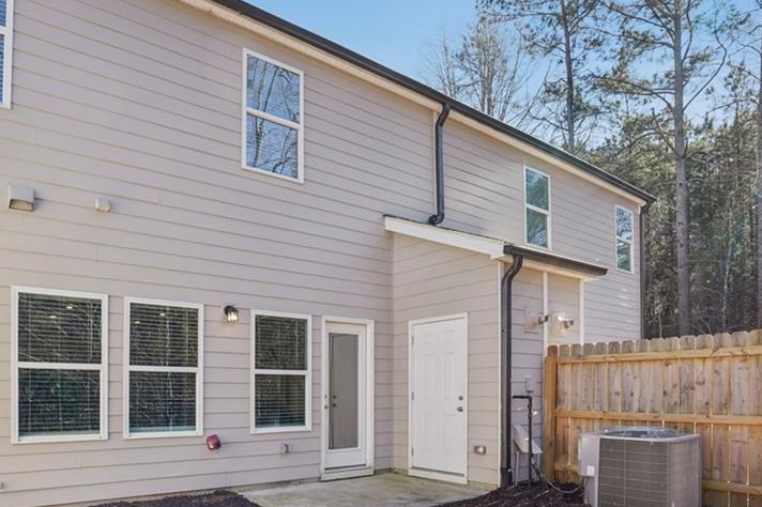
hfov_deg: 75.4
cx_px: 308
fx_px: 487
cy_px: 314
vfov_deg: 54.5
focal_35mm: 23
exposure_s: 1/40
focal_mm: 16
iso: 100
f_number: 8
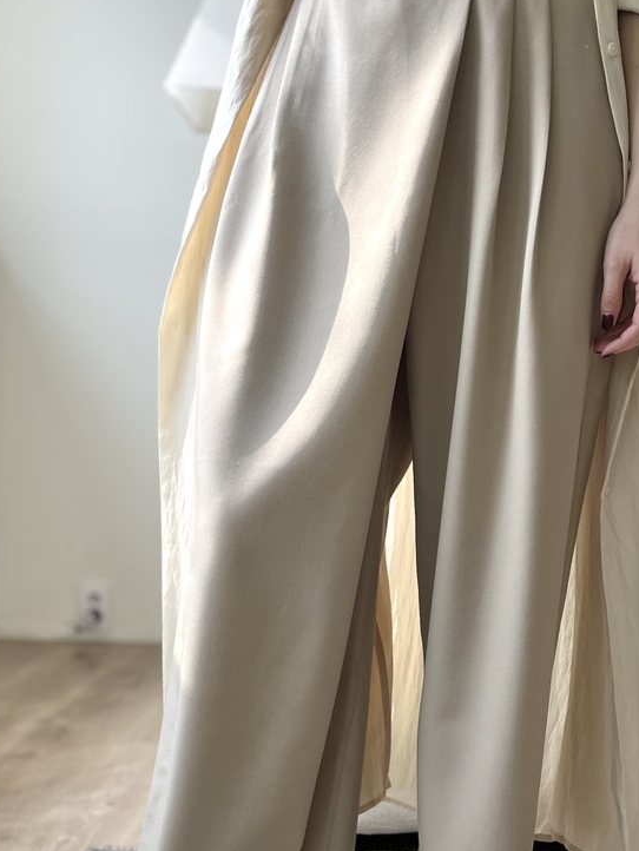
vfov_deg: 51.1
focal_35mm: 36
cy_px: 349
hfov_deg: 39.2
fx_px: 886
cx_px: 427
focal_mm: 5.1
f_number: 1.6
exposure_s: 1/428
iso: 50
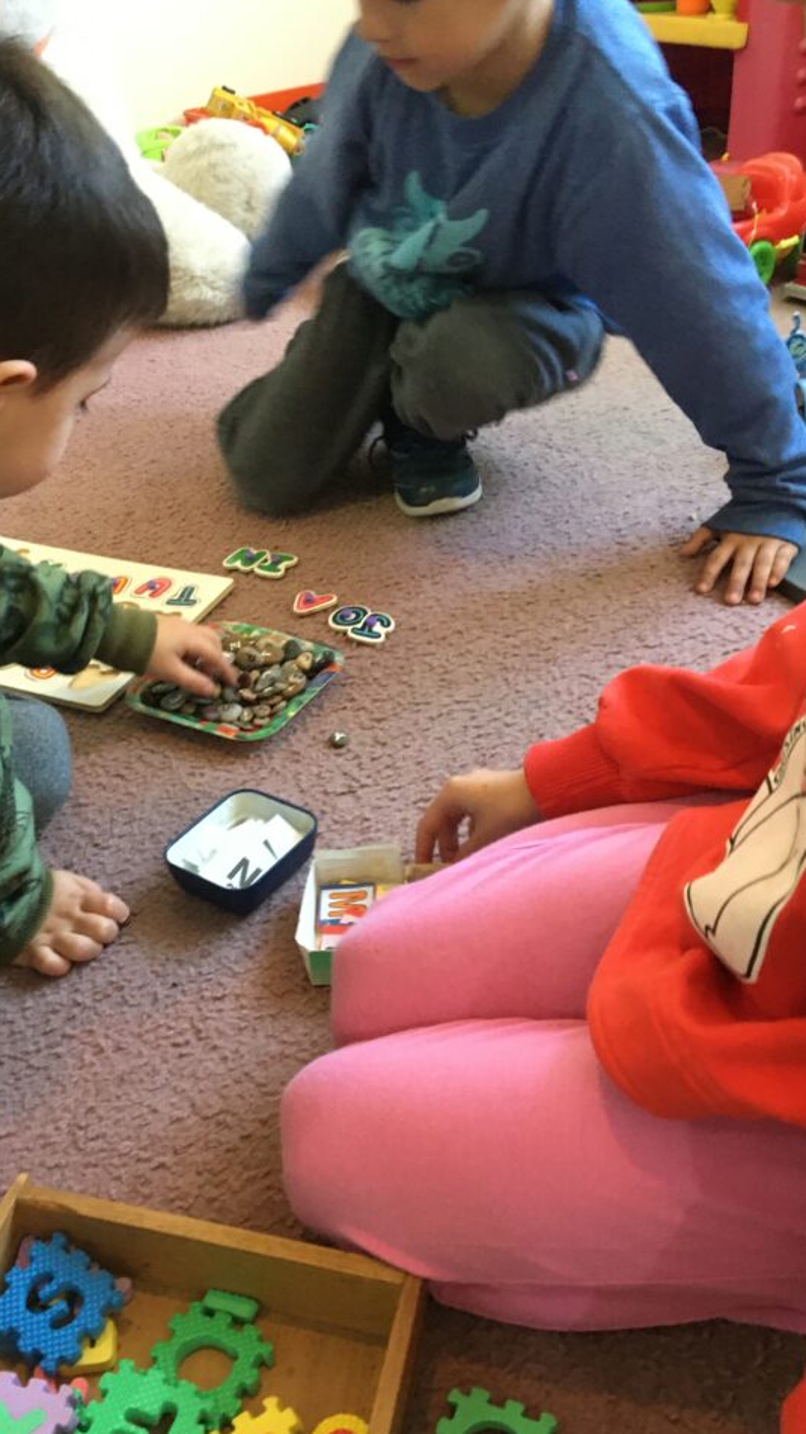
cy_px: 759
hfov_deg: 34.4
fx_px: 1293
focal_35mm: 34
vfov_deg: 58.0
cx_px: 282
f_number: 2.2
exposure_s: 1/25
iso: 200
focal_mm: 4.15
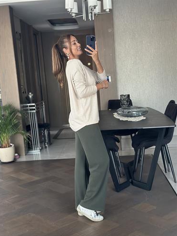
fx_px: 334
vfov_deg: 38.9
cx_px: 87
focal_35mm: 49
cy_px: 120
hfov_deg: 29.7
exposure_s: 1/40
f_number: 1.78
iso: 400
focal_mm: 6.86
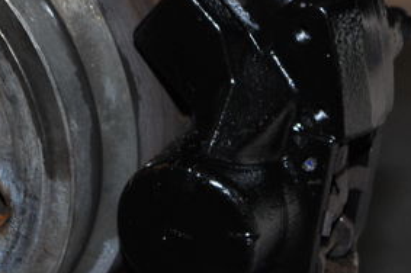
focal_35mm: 122
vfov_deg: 11.2
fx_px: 1391
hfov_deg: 16.8
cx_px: 243
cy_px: 223
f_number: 5
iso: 720
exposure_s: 1/60
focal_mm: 36
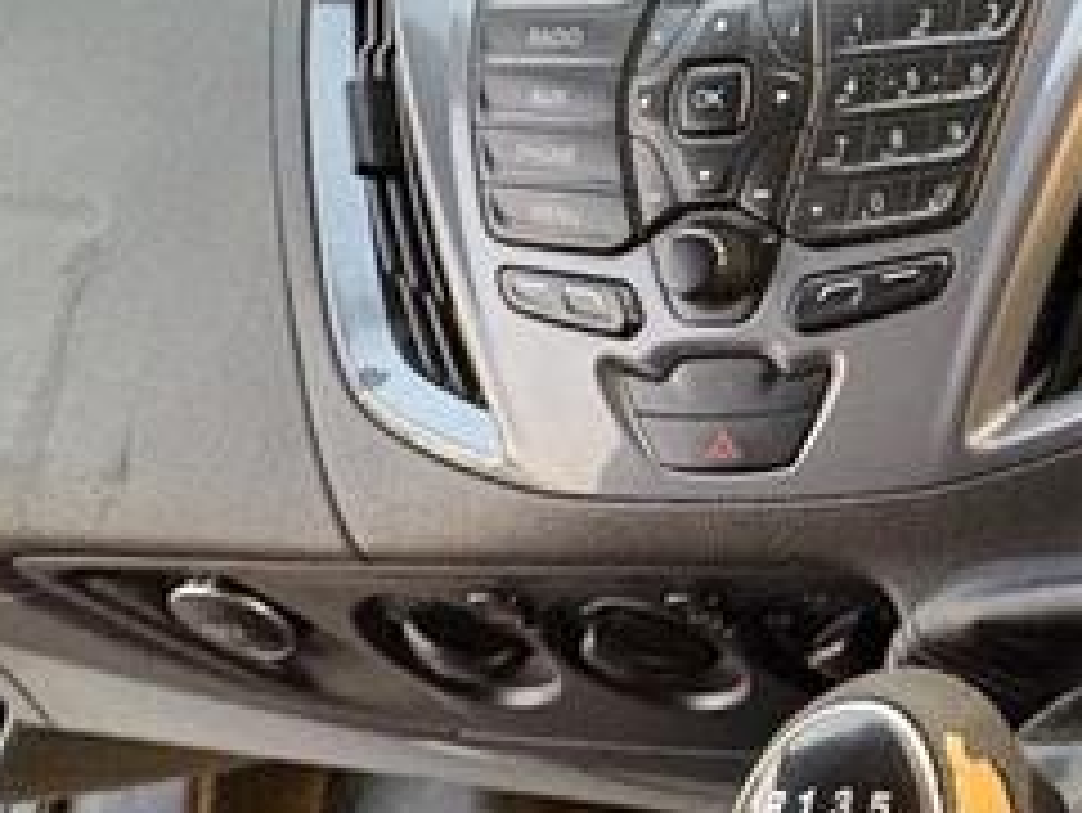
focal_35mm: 52
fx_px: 1626
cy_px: 171
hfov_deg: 24.0
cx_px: 1809
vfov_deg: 27.5
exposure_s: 1/55
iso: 800
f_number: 2.2
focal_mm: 2.22
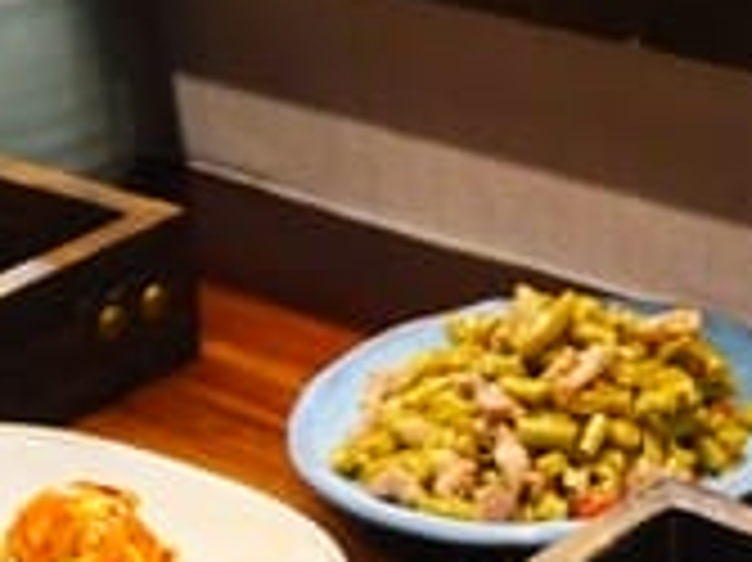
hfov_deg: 16.3
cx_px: 592
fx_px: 2605
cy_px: 818
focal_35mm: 120
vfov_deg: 11.8
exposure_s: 1/60
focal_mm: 15
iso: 2500
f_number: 3.7
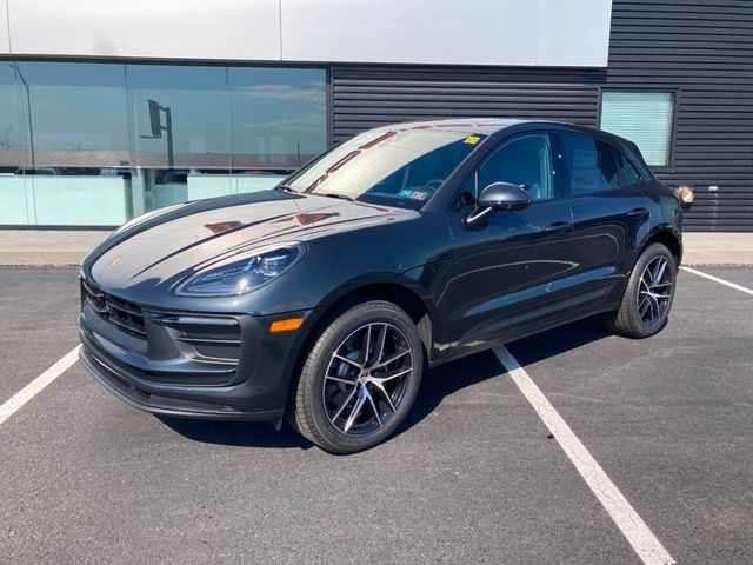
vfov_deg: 49.7
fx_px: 609
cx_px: 376
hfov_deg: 63.4
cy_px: 282
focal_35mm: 28
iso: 20
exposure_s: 1/1600
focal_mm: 3.99
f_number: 1.8
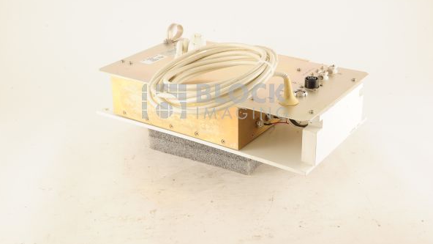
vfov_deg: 22.6
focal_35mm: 53
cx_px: 215
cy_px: 101
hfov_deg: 39.2
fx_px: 609
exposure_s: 1/200
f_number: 14
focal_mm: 50
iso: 1600
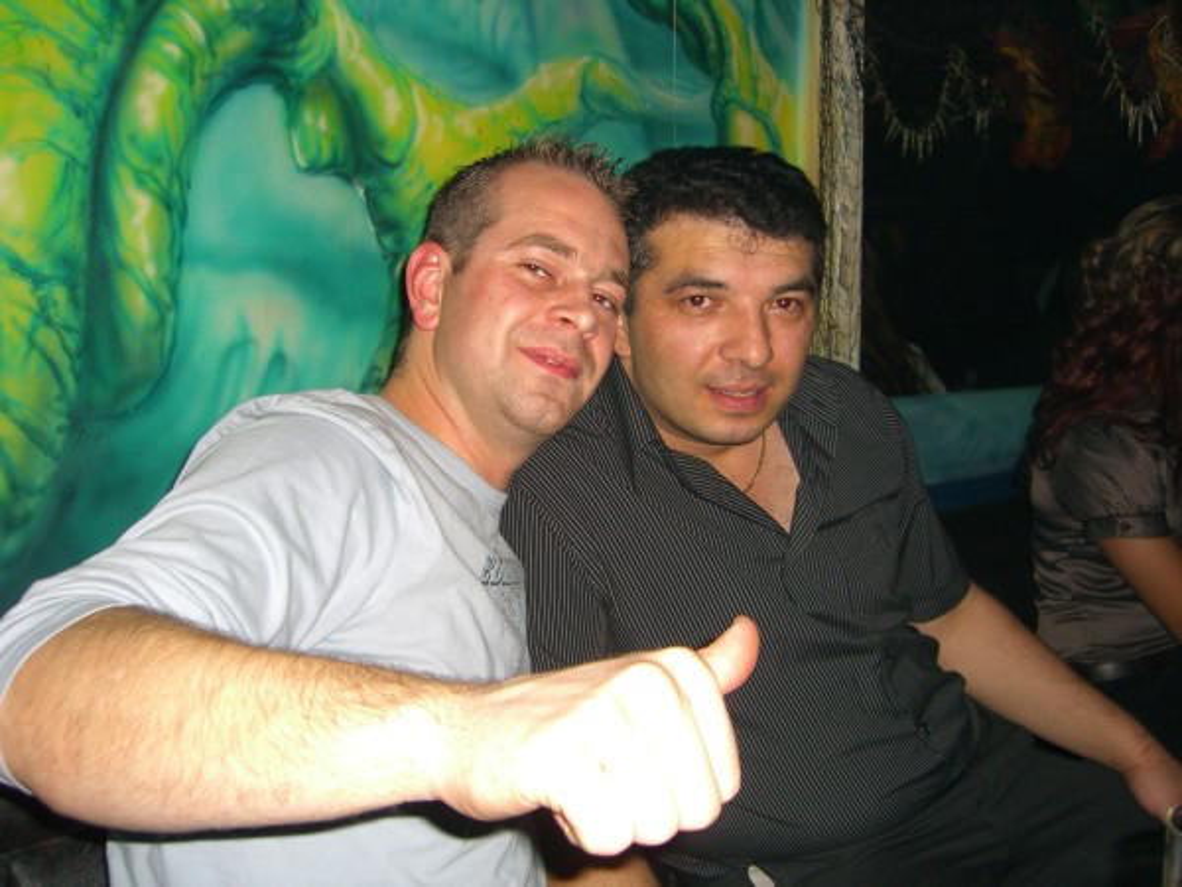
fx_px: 1298
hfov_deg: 49.0
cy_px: 444
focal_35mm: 38
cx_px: 591
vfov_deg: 37.7
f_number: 2.8
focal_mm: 7.9
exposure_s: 1/60
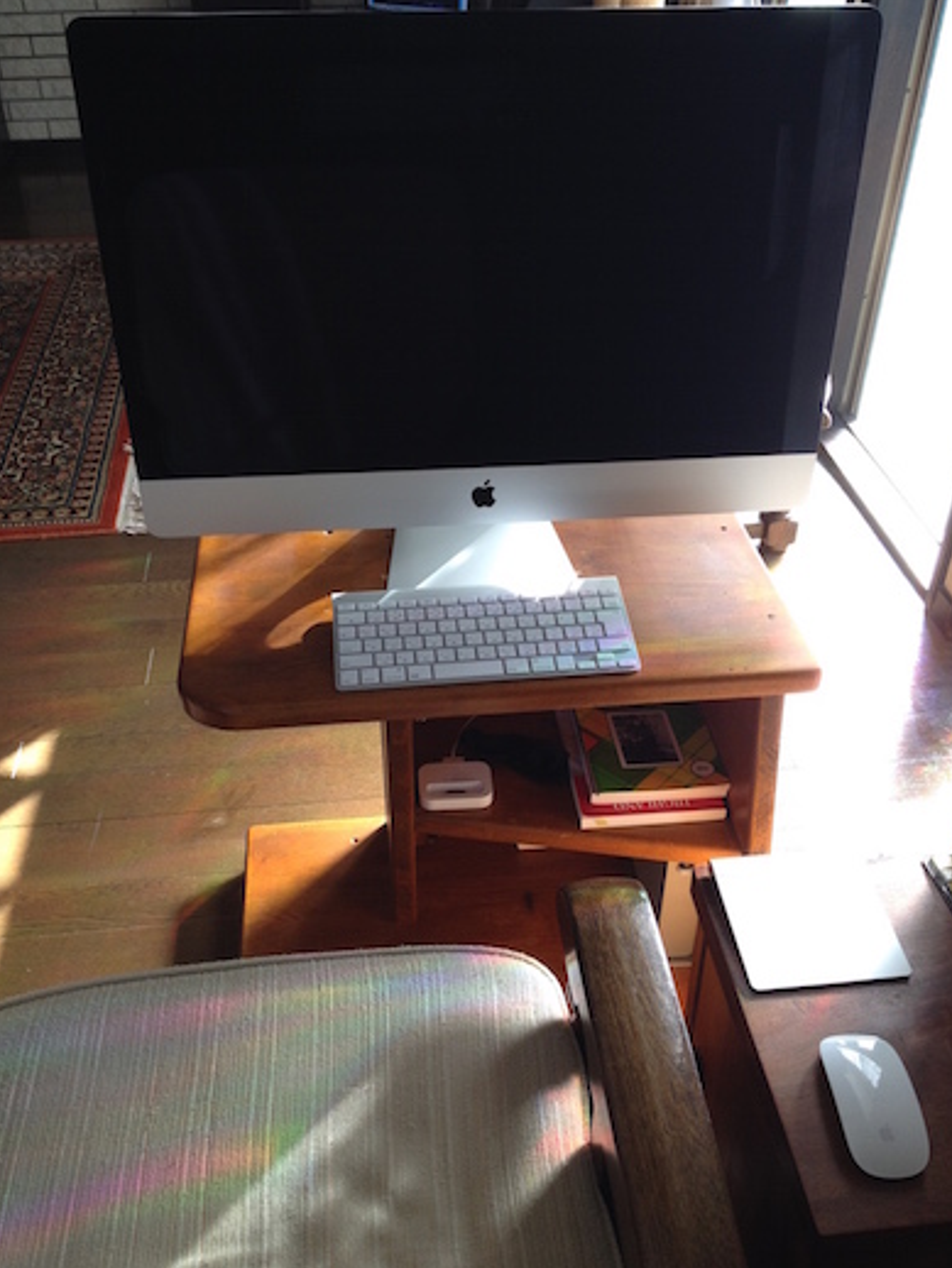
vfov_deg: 51.3
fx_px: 1319
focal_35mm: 36
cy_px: 643
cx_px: 477
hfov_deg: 39.7
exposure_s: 1/60
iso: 50
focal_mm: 4.28
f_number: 2.4
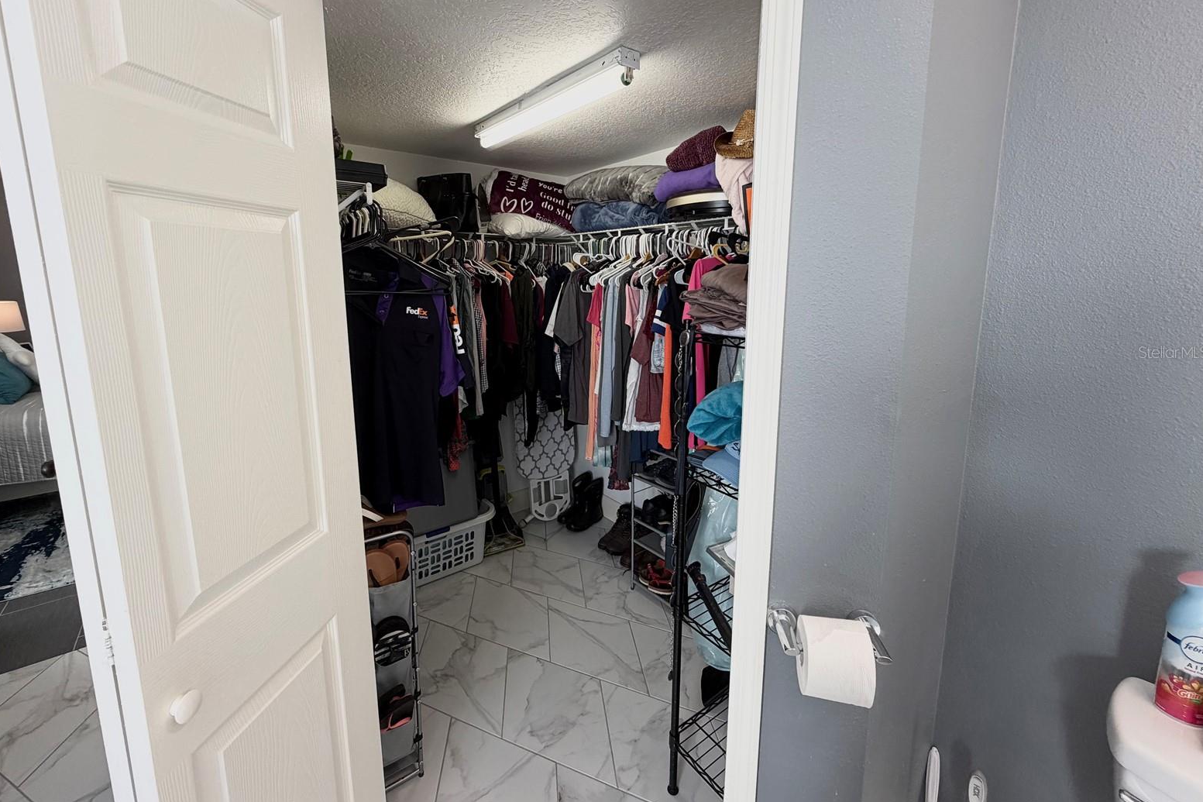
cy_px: 352
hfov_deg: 100.4
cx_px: 592
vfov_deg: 77.0
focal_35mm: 15
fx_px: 501
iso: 160
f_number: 2.2
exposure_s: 1/120
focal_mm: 2.22
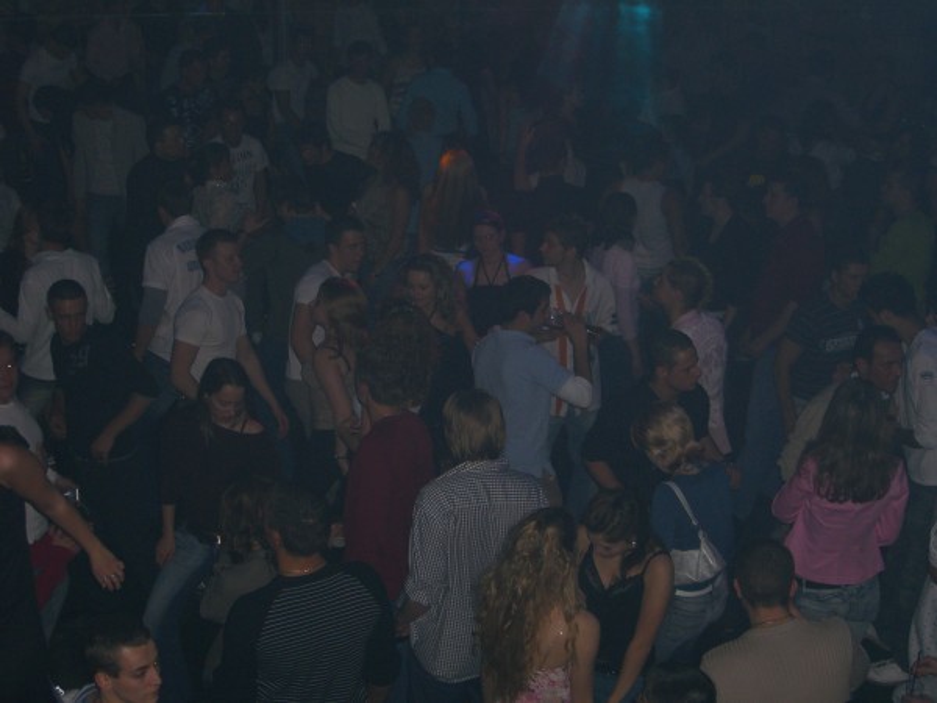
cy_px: 352
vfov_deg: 25.7
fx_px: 1543
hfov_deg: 33.8
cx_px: 468
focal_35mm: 57
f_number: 3.6
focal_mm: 11.8
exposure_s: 1/60
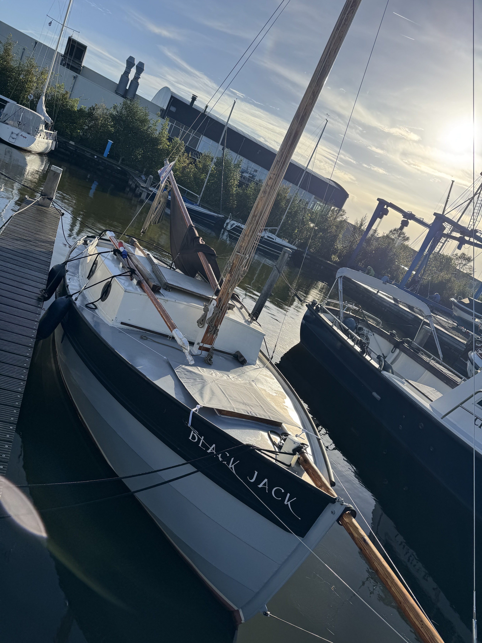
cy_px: 322
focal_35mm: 24
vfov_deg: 71.6
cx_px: 241
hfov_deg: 56.8
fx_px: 446
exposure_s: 1/5814
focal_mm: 6.76
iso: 80
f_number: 1.78
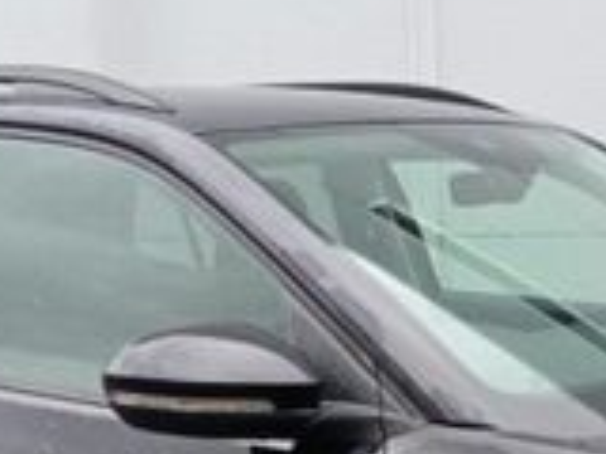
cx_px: 473
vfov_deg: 15.5
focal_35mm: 90
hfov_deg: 21.5
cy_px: 609
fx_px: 1576
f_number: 1.88
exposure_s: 1/101
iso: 436
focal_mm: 5.59
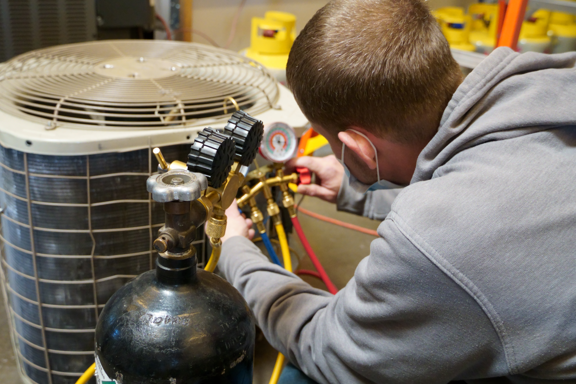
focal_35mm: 43
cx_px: 282
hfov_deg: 45.4
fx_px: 688
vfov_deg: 31.2
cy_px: 191
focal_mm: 28
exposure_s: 1/160
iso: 2500
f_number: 4.5
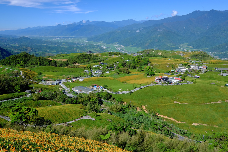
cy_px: 76
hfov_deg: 61.9
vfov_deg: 43.6
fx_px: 190
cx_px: 114
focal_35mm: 30
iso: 200
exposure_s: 1/50
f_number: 13
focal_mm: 20
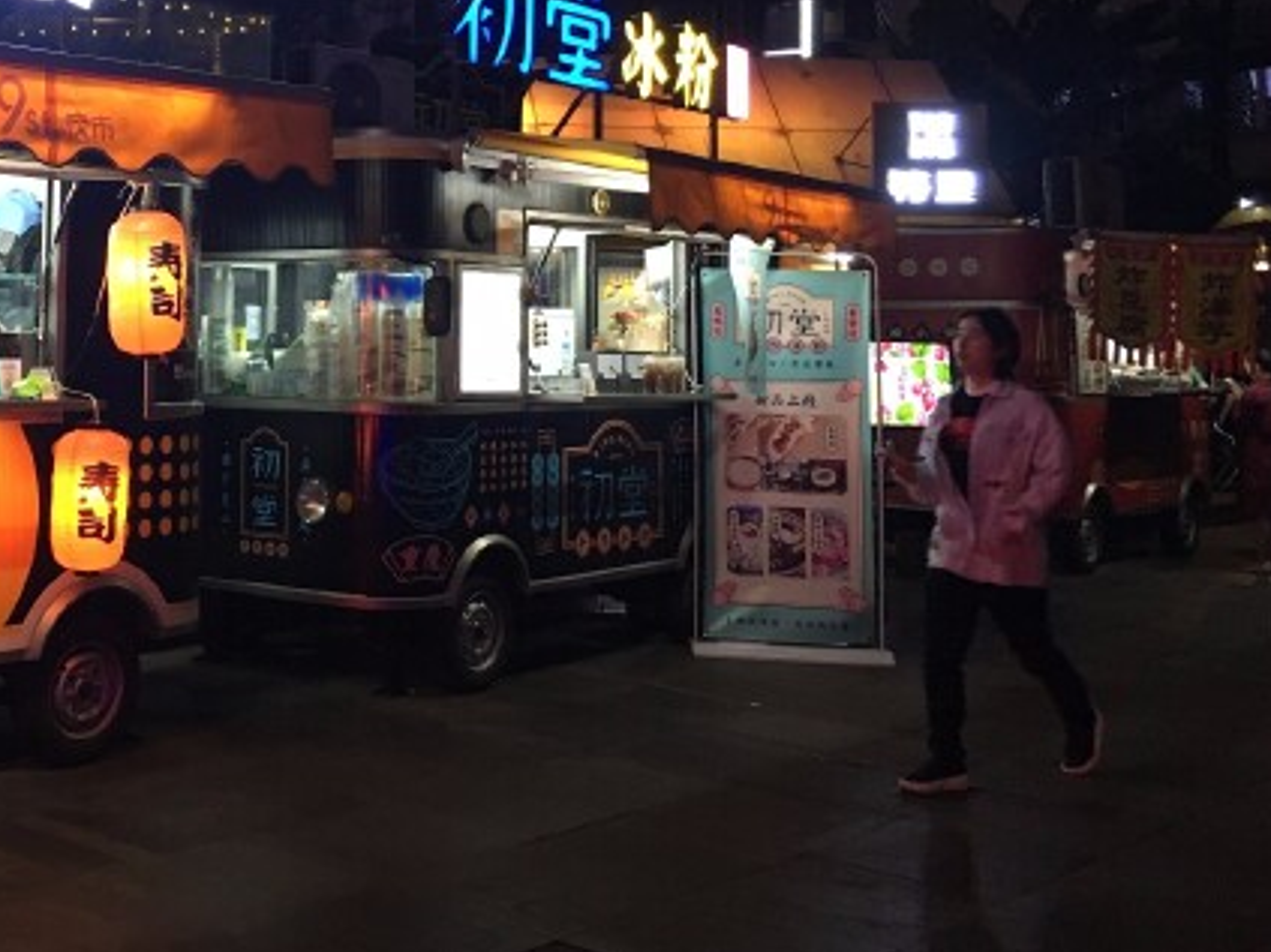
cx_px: 312
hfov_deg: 38.6
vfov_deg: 29.5
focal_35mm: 48
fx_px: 1762
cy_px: 176
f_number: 2.2
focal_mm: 4.15
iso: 200
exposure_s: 1/33
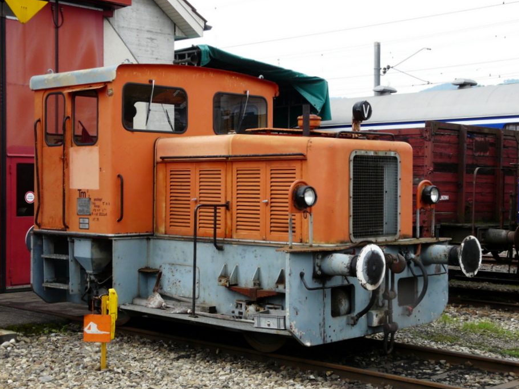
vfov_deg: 25.7
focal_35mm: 57
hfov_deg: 33.8
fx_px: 855
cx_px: 253
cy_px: 198
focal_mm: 8.5
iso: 100
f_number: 4.5
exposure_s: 1/250
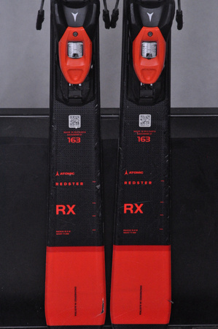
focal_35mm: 120
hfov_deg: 11.4
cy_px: 164
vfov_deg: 17.1
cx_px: 109
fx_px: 1092
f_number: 9.5
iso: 3200
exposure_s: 1/125
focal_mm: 80
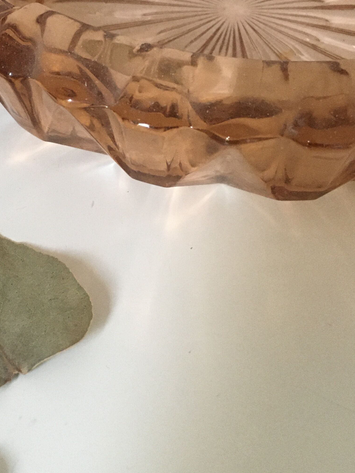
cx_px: 79
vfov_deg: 33.1
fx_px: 793
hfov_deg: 24.9
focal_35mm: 58
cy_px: 175
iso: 200
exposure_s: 1/17
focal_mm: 4.15
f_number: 2.2
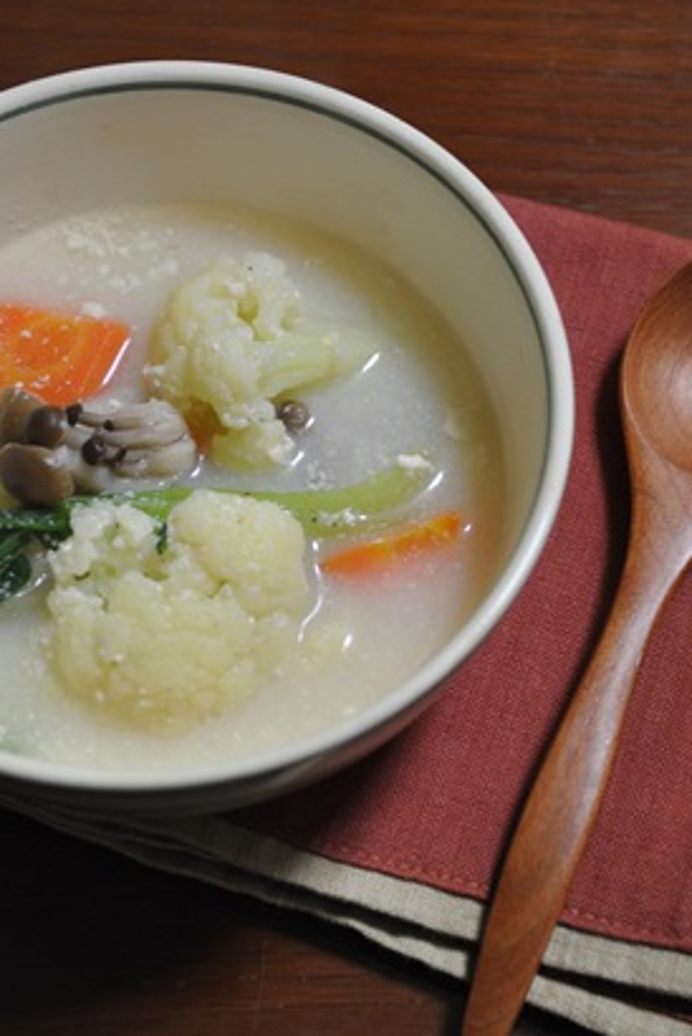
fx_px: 2015
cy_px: 471
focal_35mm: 70
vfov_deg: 28.8
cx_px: 319
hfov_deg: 19.5
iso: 400
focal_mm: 38
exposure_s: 1/15
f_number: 5
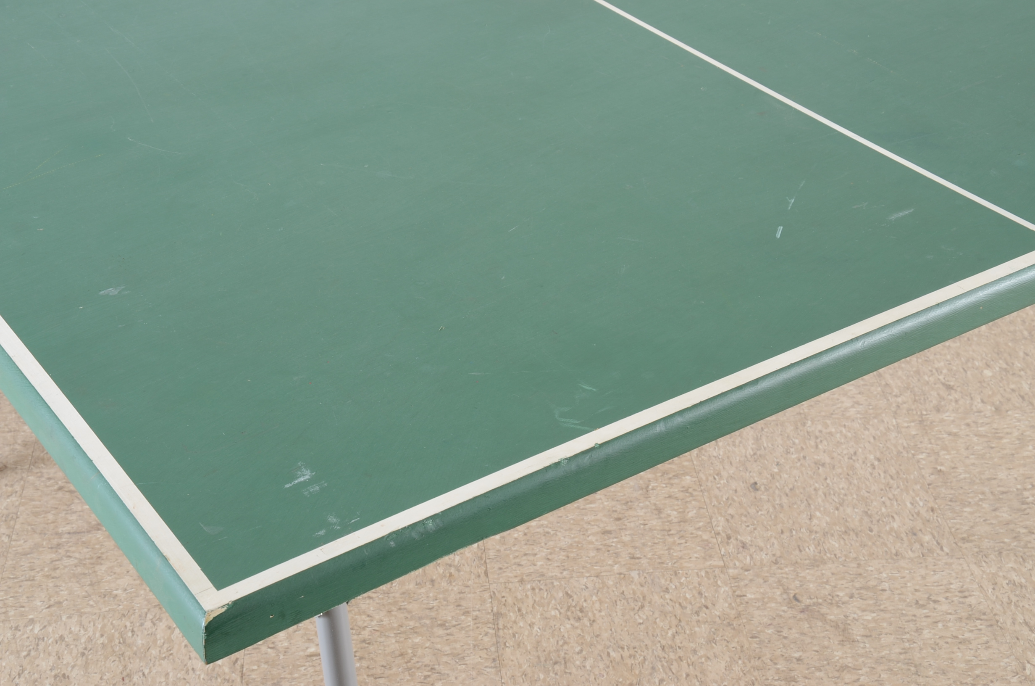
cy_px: 343
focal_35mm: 60
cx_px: 518
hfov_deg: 33.5
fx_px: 1721
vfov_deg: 22.5
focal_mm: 40
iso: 160
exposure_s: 1/100
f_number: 13
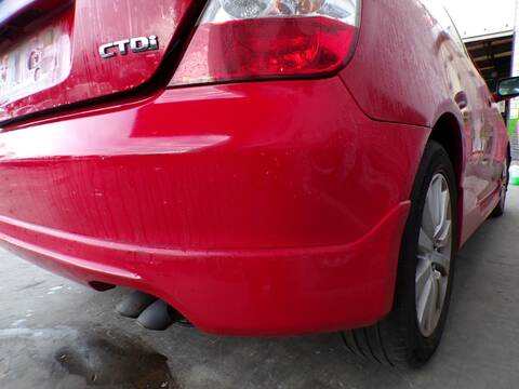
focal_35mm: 24
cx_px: 260
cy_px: 194
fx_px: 360
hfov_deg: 71.6
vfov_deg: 56.8
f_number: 3
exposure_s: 1/40
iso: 100
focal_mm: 4.3
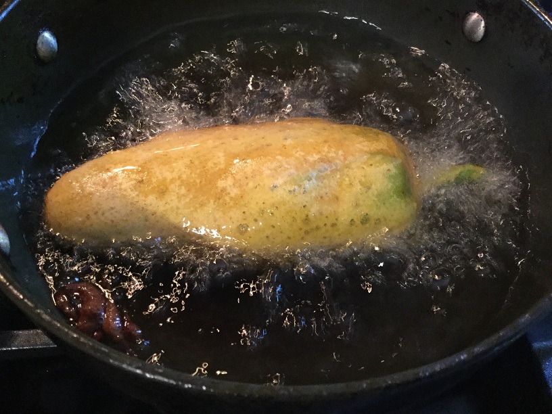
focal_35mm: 31
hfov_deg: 58.4
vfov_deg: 45.4
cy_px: 207
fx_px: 494
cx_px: 276
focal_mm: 3.3
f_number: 2.4
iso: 250
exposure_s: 1/15
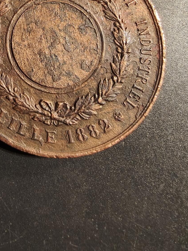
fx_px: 268
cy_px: 83
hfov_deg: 37.9
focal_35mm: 37
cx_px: 53
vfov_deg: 49.2
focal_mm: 2.32
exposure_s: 1/100
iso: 160
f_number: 2
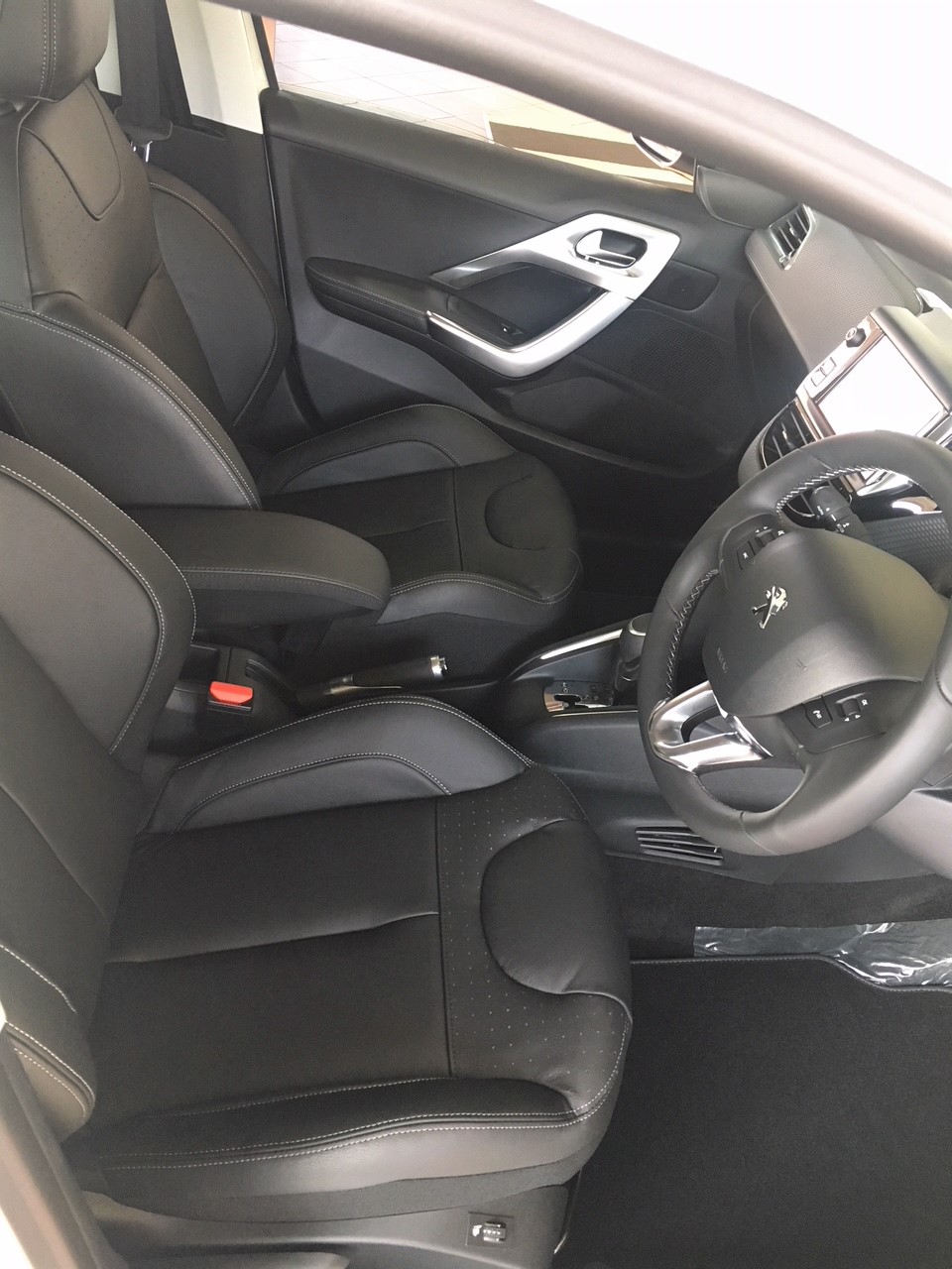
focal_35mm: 29
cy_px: 634
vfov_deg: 61.7
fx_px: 1063
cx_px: 476
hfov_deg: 48.2
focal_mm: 4.15
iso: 160
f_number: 2.2
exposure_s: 1/30
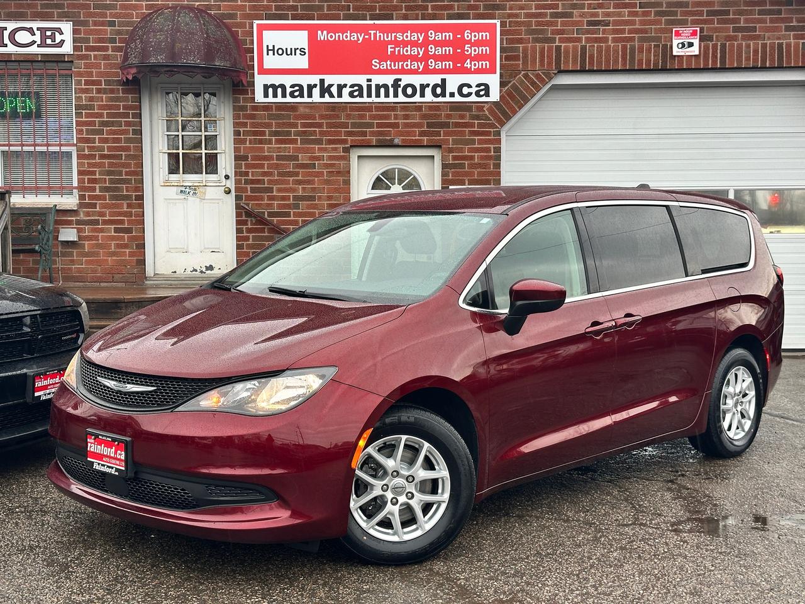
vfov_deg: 30.3
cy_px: 302
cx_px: 402
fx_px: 1116
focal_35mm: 48
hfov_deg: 39.7
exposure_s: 1/121
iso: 80
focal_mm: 6.86
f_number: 1.78
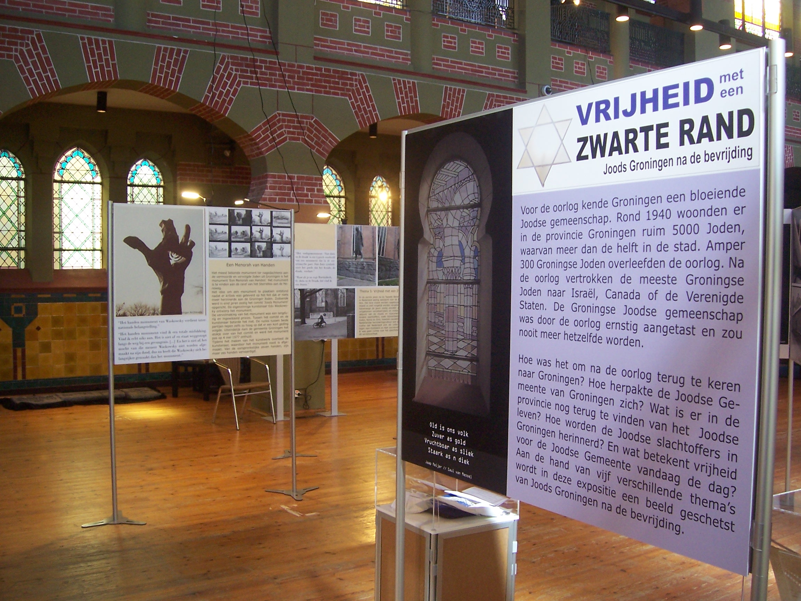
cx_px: 400
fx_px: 833
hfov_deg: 51.4
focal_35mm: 36
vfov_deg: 39.7
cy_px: 300
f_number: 3
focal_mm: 6
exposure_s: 1/20
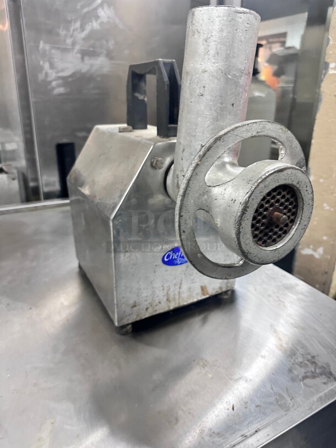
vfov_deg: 71.6
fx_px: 311
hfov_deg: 56.8
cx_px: 168
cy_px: 224
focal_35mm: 24
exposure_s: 1/60
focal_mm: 6.86
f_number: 1.78
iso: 320
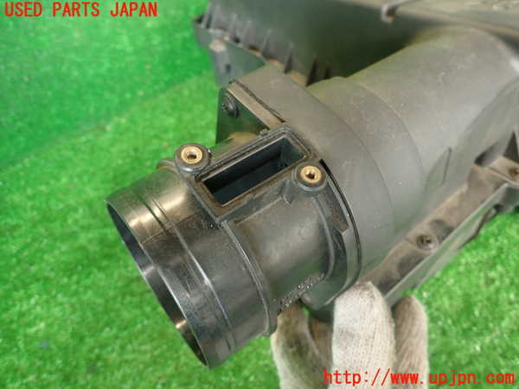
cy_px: 194
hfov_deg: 69.4
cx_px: 260
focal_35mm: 25
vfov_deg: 54.9
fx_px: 375
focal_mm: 4.5
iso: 200
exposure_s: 1/40
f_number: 2
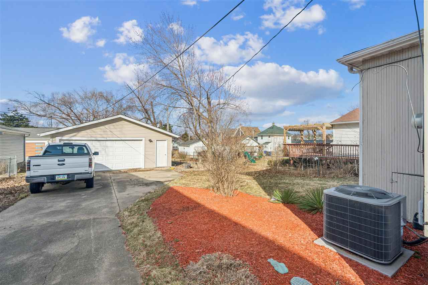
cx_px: 214
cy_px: 142
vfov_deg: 73.7
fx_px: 190
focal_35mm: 16
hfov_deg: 96.7
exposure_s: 1/400
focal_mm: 16
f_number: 10
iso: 400
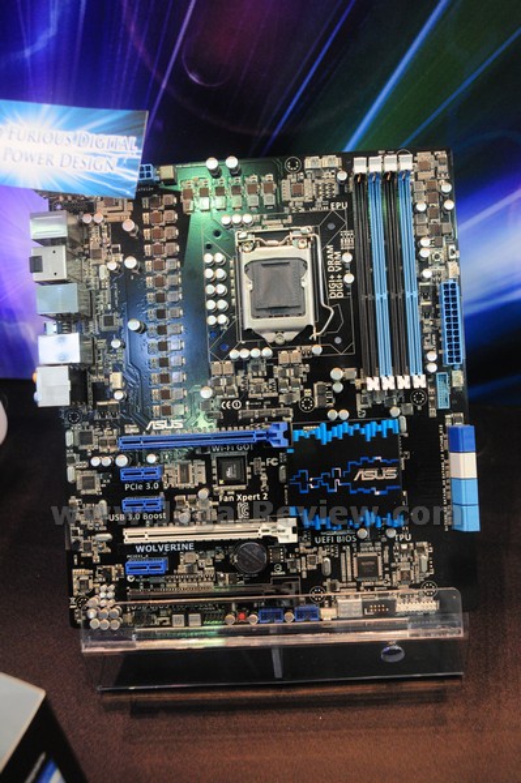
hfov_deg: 36.8
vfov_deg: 53.2
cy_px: 392
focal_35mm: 36
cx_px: 260
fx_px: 783
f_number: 3.8
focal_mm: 24
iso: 1600
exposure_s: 1/160
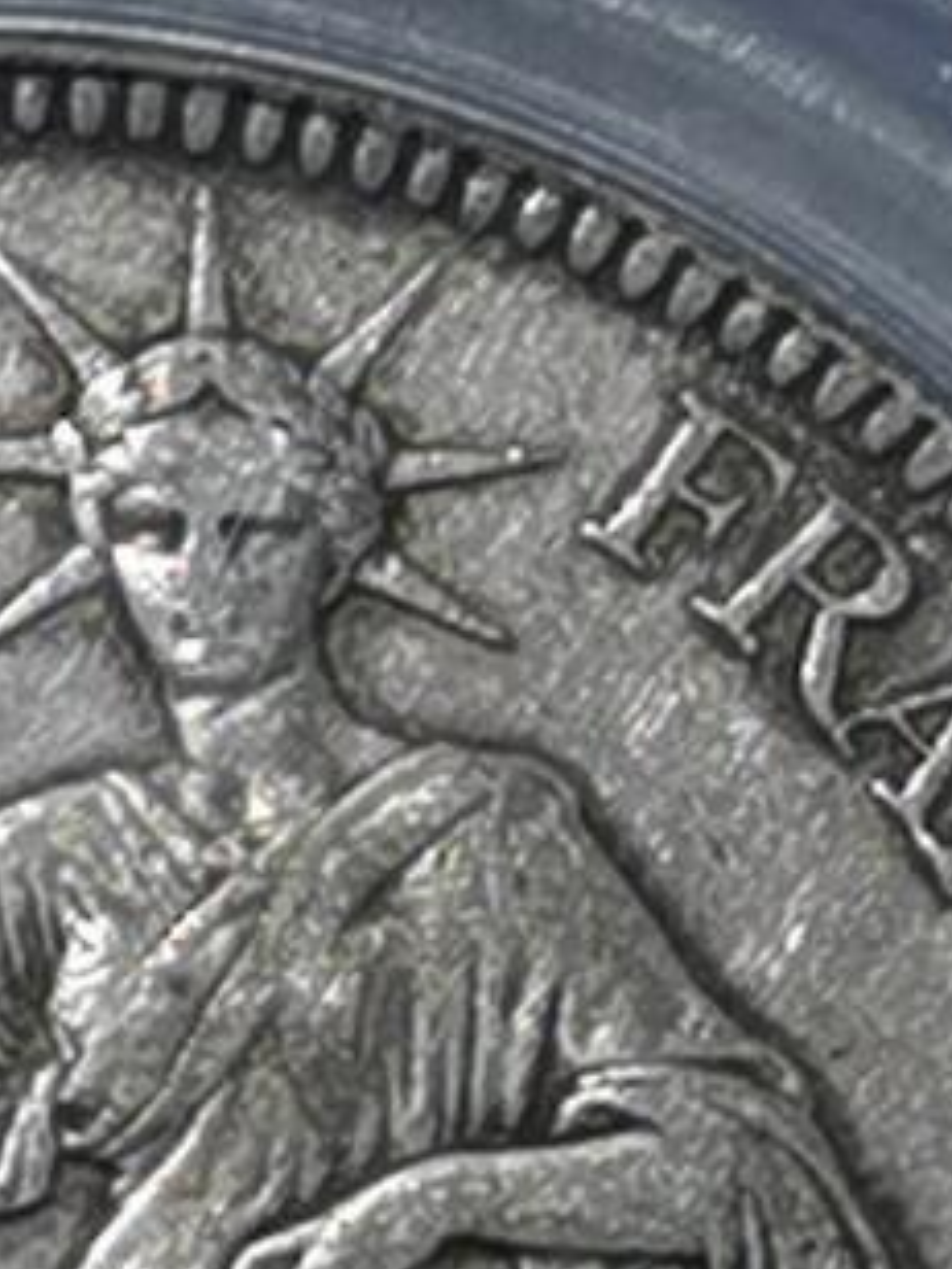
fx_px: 12871
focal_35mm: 351
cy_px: 593
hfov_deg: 4.2
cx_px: 70
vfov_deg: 5.6
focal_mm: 6.67
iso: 100
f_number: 1.9
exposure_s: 1/100
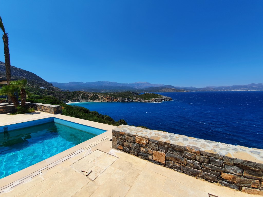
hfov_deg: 106.2
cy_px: 98
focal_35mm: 13
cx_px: 132
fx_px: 99
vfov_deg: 89.9
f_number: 2.2
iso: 50
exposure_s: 1/1580
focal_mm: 1.8
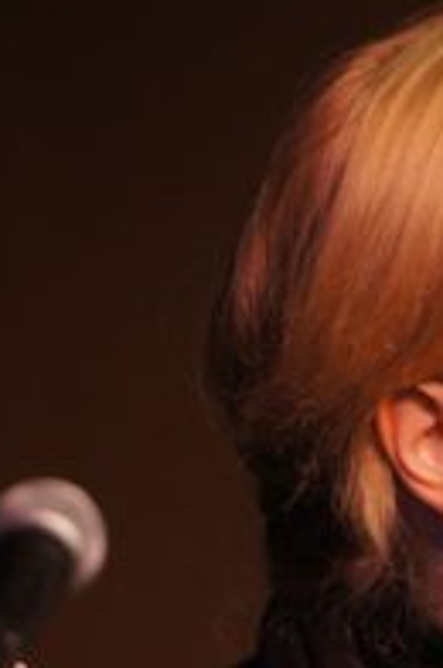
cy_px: 789
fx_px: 15559
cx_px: 533
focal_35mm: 840
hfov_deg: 1.6
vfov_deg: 2.5
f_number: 5.6
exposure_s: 1/20
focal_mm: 200
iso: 400
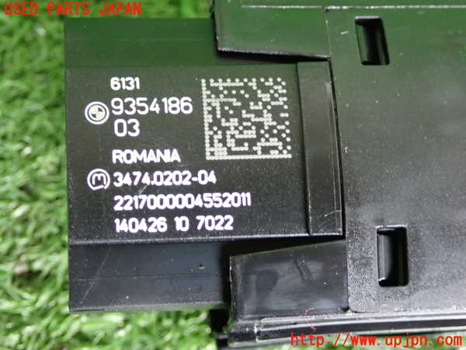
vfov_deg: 20.7
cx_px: 233
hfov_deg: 27.4
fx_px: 956
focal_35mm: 71
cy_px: 175
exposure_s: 1/25
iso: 800
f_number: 3.9
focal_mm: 12.73
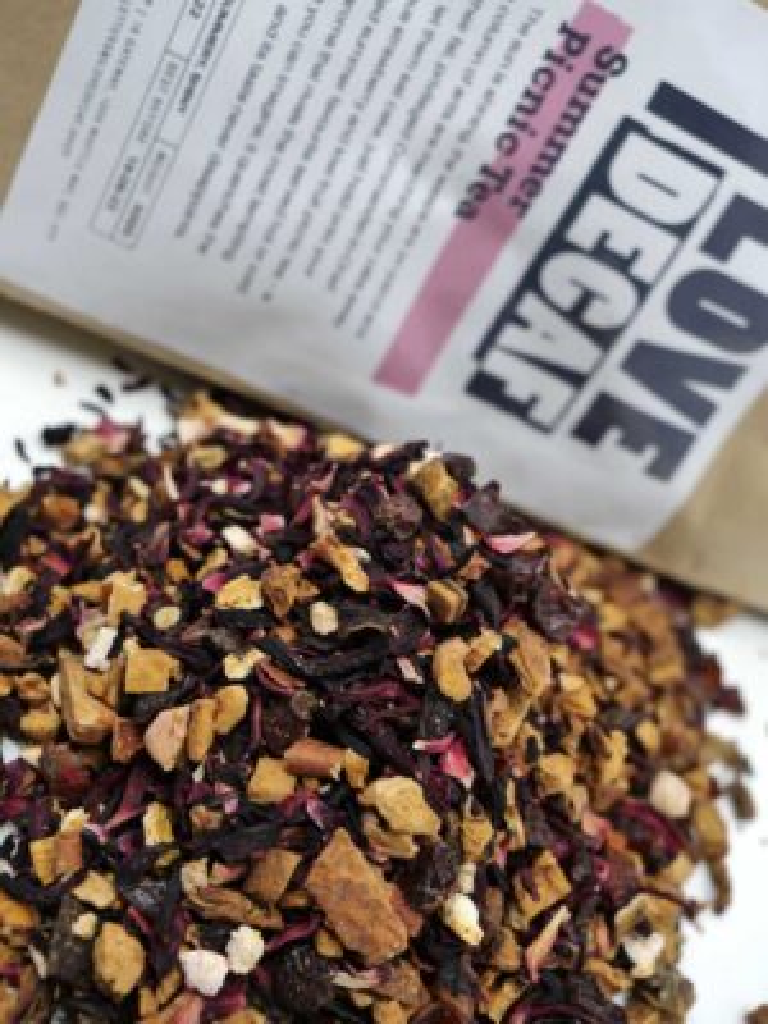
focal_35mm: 44
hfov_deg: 32.9
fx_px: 1302
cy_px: 512
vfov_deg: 42.9
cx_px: 384
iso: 200
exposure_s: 1/160
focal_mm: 22
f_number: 4.5
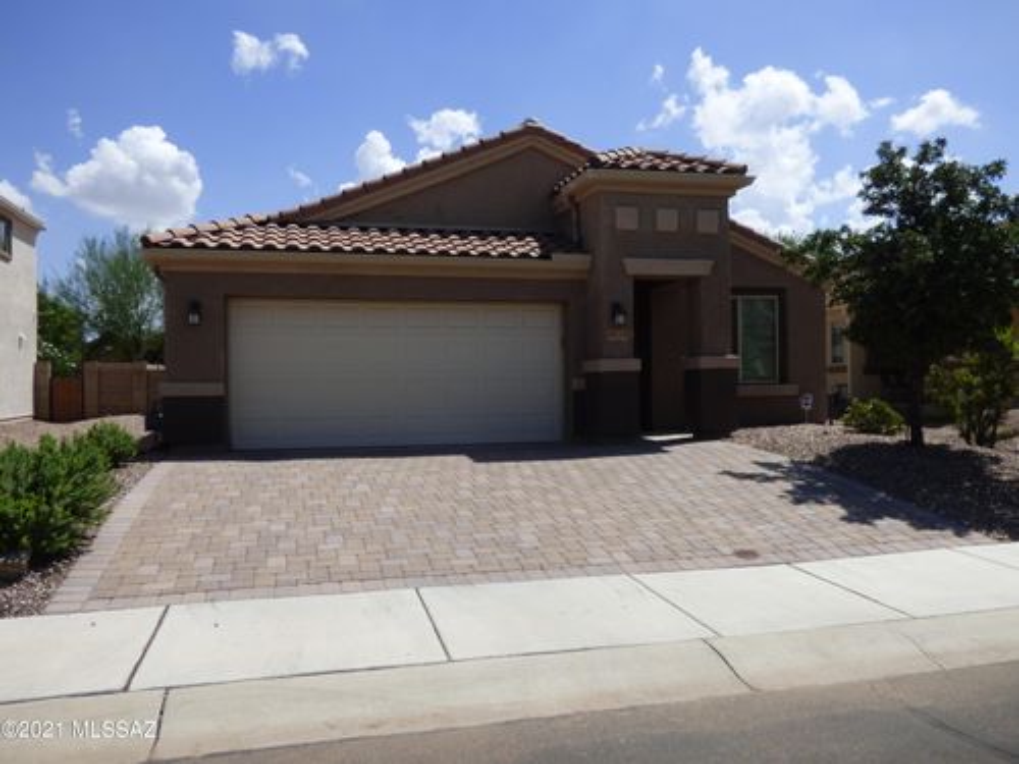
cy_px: 382
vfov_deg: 48.2
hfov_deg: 61.7
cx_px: 510
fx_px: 854
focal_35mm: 29
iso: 100
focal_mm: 5.04
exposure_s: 1/1600
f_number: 3.2
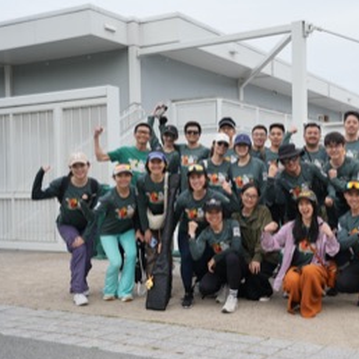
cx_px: 271
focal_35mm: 46
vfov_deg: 36.8
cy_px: 184
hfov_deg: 35.9
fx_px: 540
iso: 400
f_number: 3.5
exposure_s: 1/400
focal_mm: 35
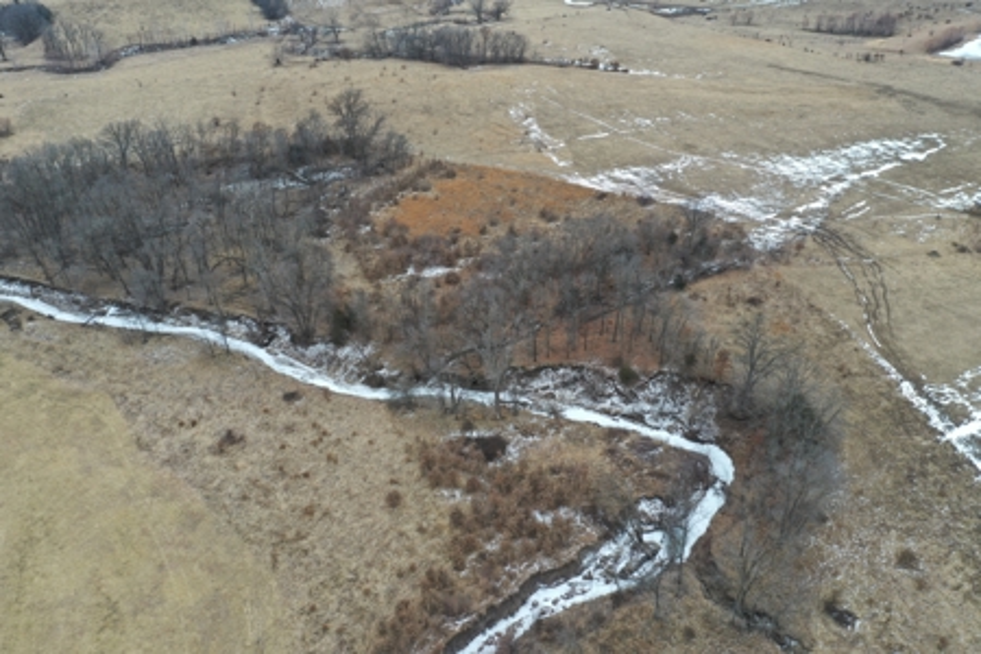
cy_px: 327
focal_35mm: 28
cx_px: 490
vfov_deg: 46.4
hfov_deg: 65.5
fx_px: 763
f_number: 4.5
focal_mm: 10.26
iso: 100
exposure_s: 1/160
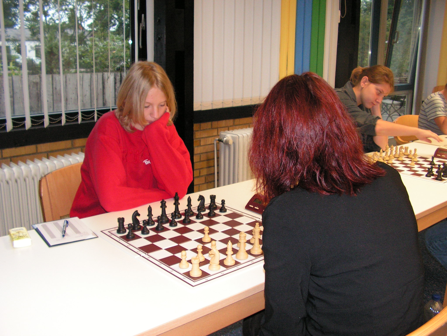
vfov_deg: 39.7
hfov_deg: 51.4
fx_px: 465
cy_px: 168
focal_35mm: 36
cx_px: 224
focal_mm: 6
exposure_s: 1/40
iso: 200
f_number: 3.2
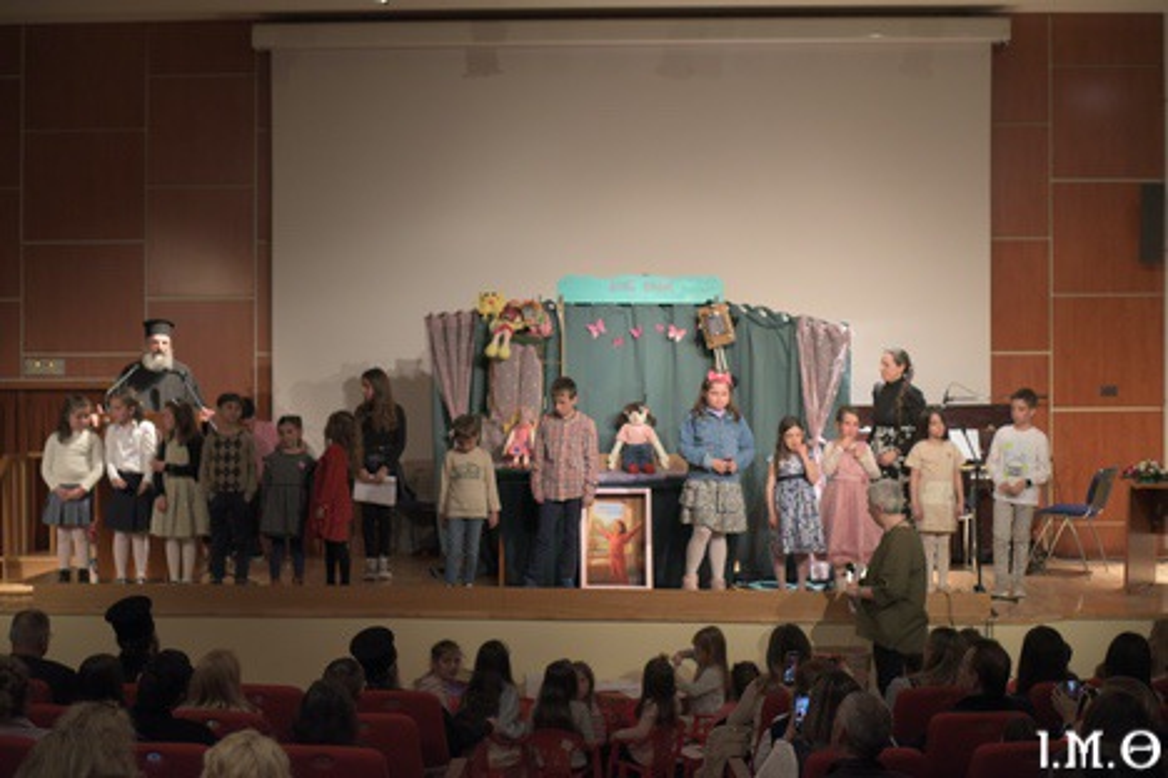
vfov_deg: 27.0
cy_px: 389
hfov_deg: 39.6
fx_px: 1622
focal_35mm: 50
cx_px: 584
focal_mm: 50
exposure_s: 1/200
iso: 2500
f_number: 4
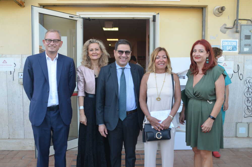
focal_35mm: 33
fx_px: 230
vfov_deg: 39.8
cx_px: 126
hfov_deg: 57.3
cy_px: 84
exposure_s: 1/125
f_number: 5.6
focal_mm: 22
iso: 280
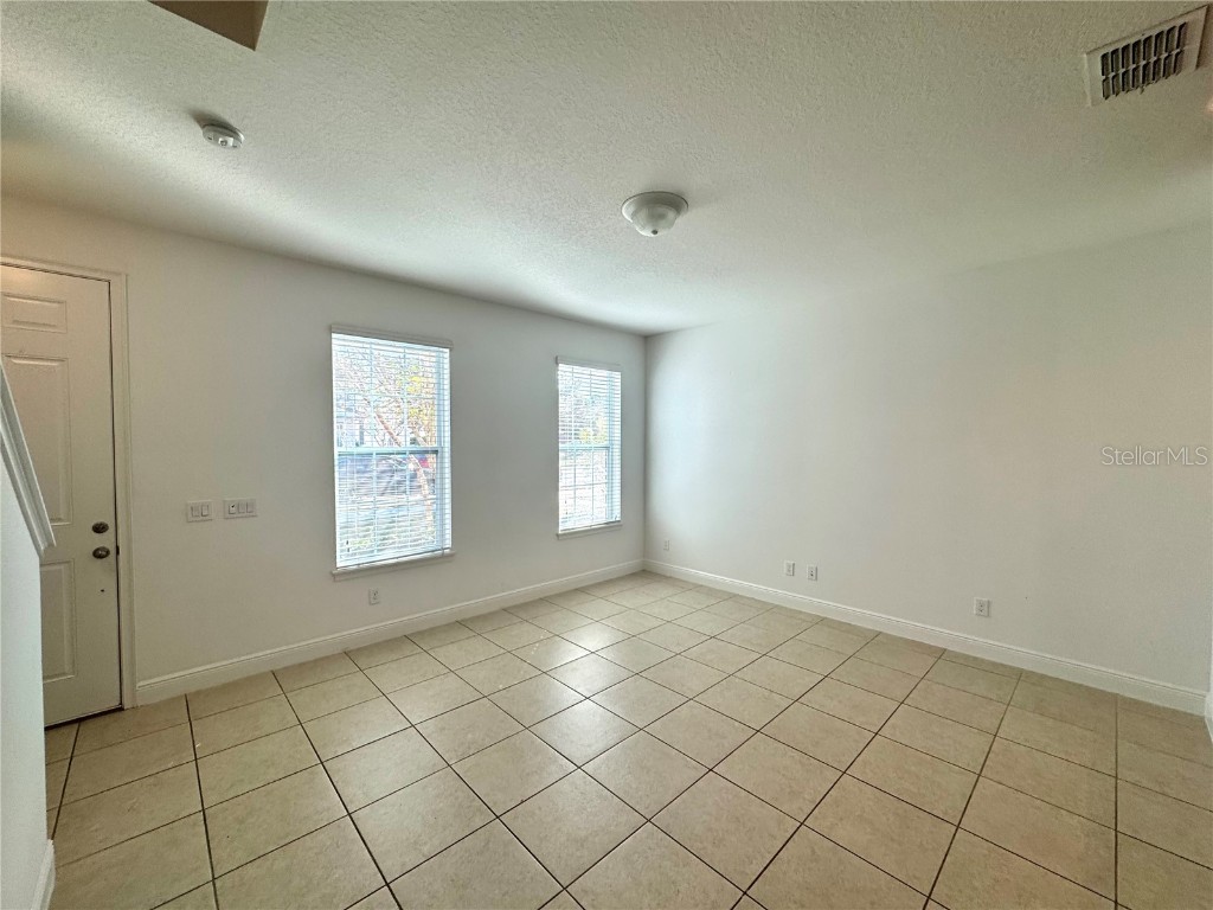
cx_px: 606
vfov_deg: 85.7
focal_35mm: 14
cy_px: 455
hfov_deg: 102.1
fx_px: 491
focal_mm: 2.22
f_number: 2.2
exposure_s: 1/188
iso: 40
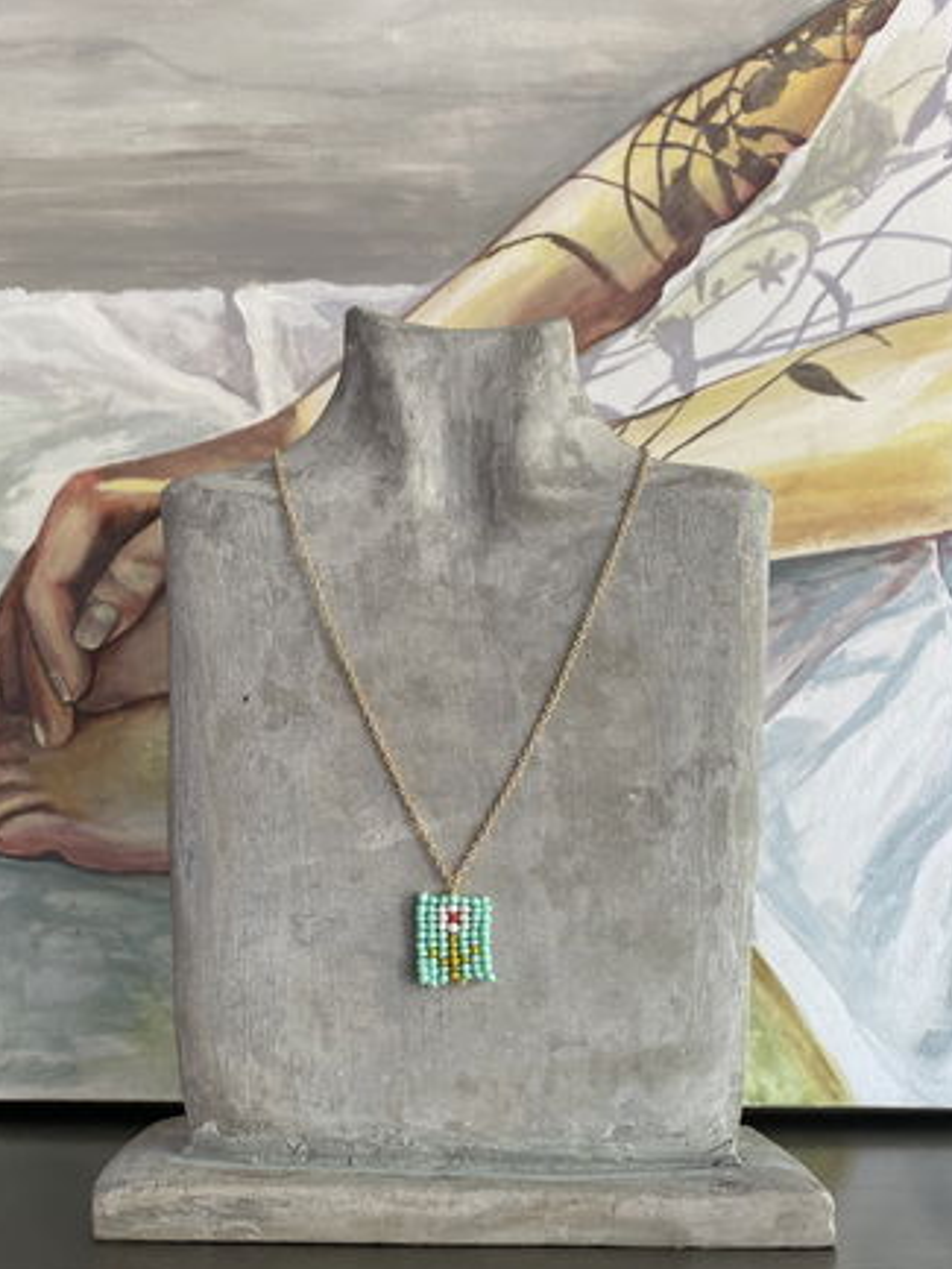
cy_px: 661
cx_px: 428
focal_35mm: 32
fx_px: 1173
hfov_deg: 44.1
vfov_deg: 56.8
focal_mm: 4.25
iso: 125
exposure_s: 1/117
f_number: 1.8
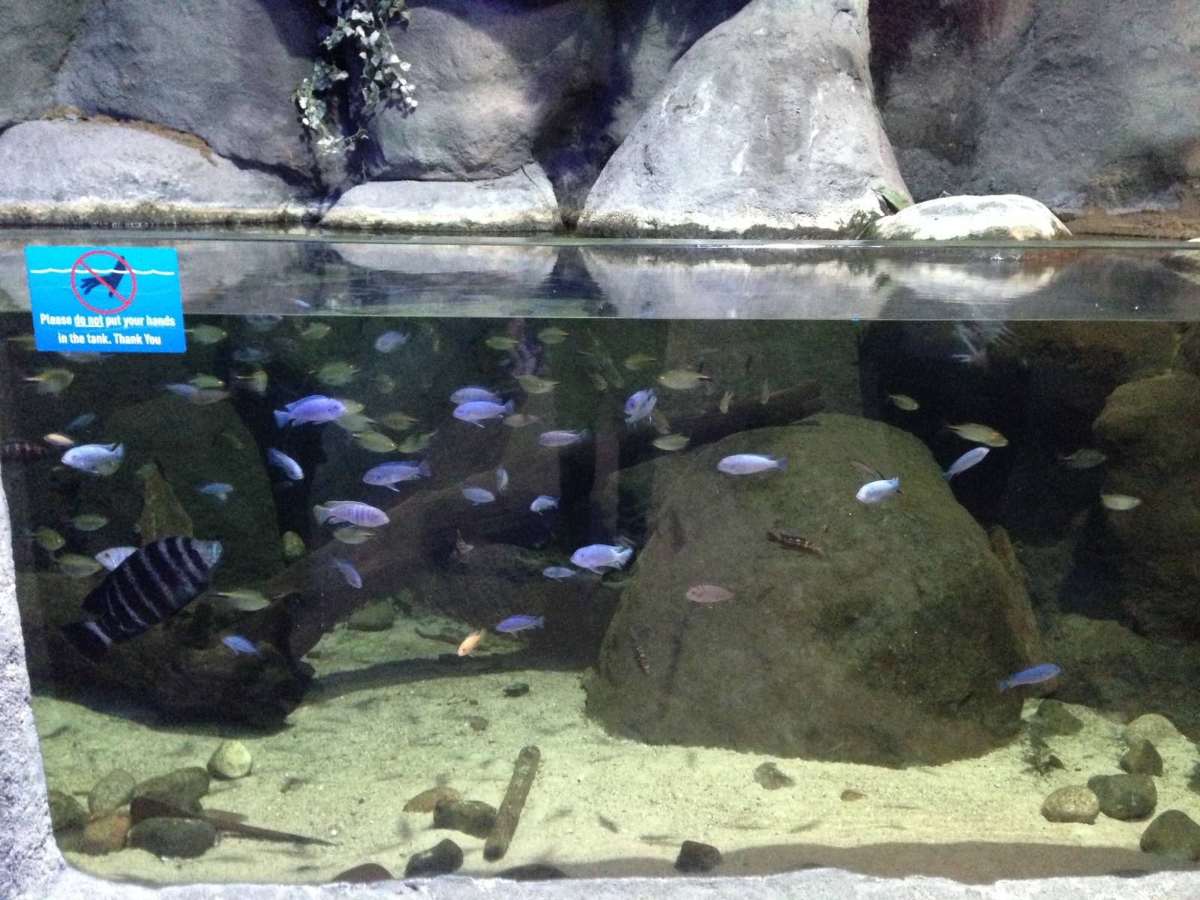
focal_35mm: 33
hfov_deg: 55.4
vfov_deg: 42.9
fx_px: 1144
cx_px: 600
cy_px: 450
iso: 640
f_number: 2.4
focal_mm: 4.12
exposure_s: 1/15
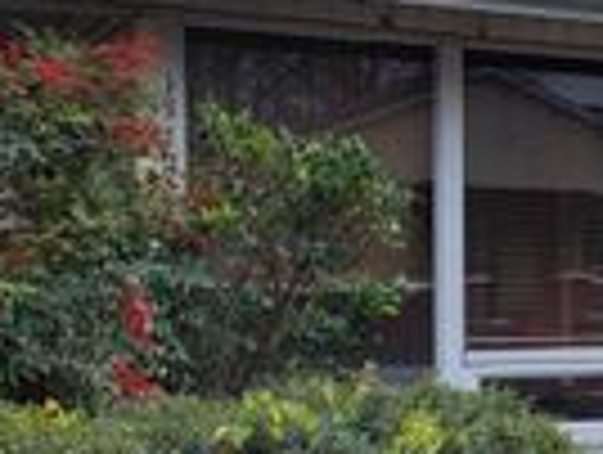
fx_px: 1693
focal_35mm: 97
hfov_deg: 18.6
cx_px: 806
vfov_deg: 15.3
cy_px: 299
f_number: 1.8
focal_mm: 5.4
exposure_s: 1/1252
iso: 40
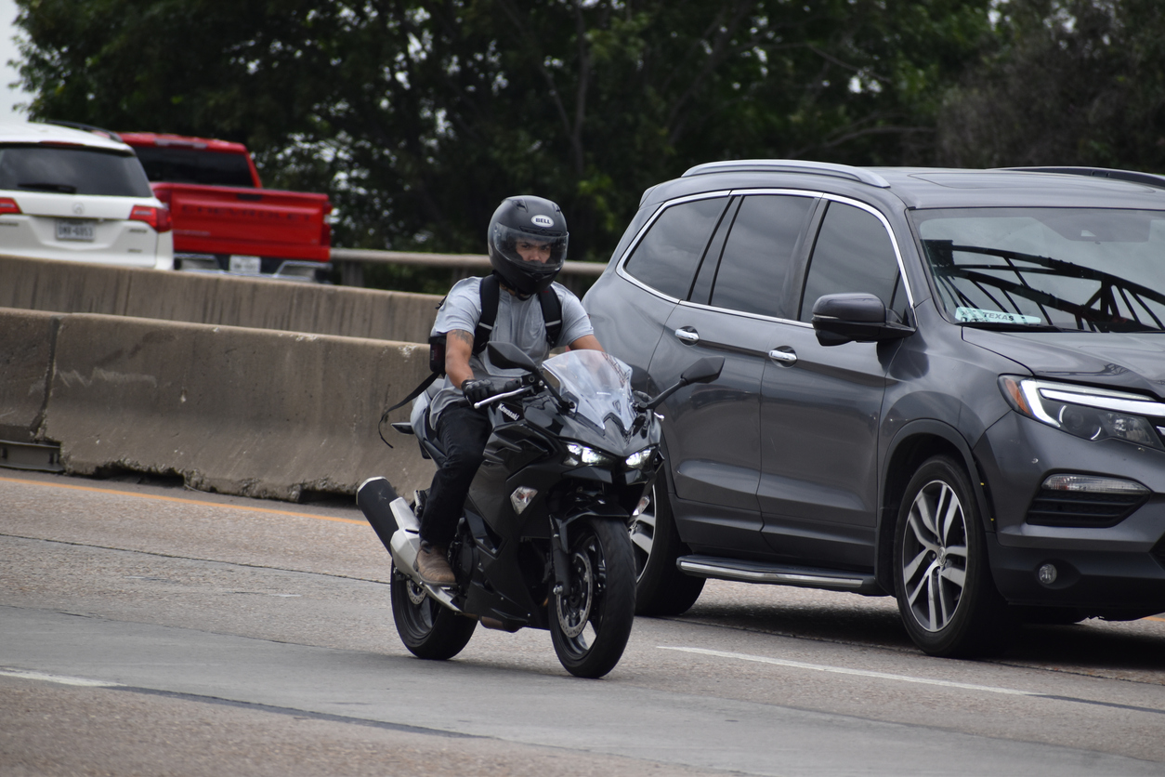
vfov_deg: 4.2
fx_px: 10678
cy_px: 388
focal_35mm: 330
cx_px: 582
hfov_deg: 6.2
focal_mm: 220
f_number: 6.3
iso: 400
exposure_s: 1/1600
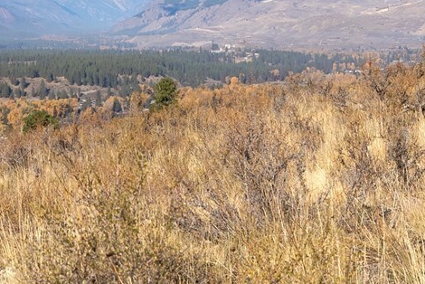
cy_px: 32
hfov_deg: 16.7
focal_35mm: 120
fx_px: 1423
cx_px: 23
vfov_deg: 11.3
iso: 80
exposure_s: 1/2000
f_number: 8
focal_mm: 33.4
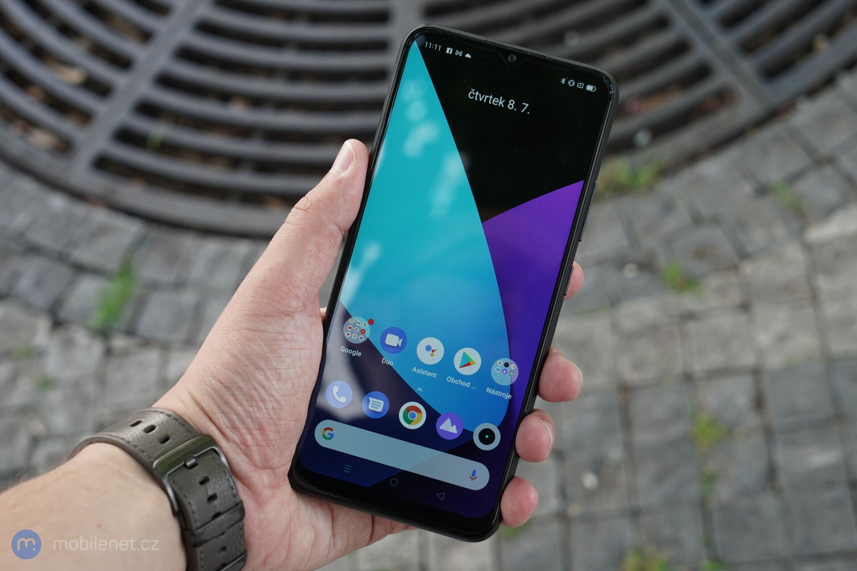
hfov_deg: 31.9
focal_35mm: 63
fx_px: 1500
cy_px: 286
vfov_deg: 21.6
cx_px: 428
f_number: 8
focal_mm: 63
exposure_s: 1/160
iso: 1600
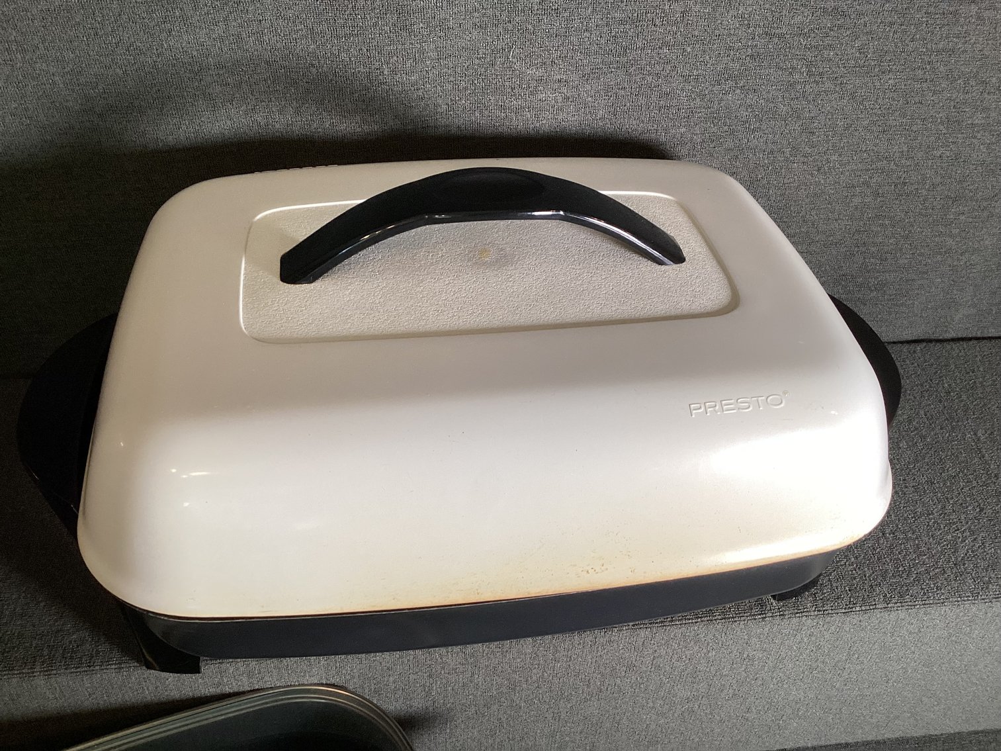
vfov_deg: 45.4
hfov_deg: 58.3
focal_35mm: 31
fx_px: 897
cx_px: 500
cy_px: 376
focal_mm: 3.3
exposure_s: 1/100
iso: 100
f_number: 2.4
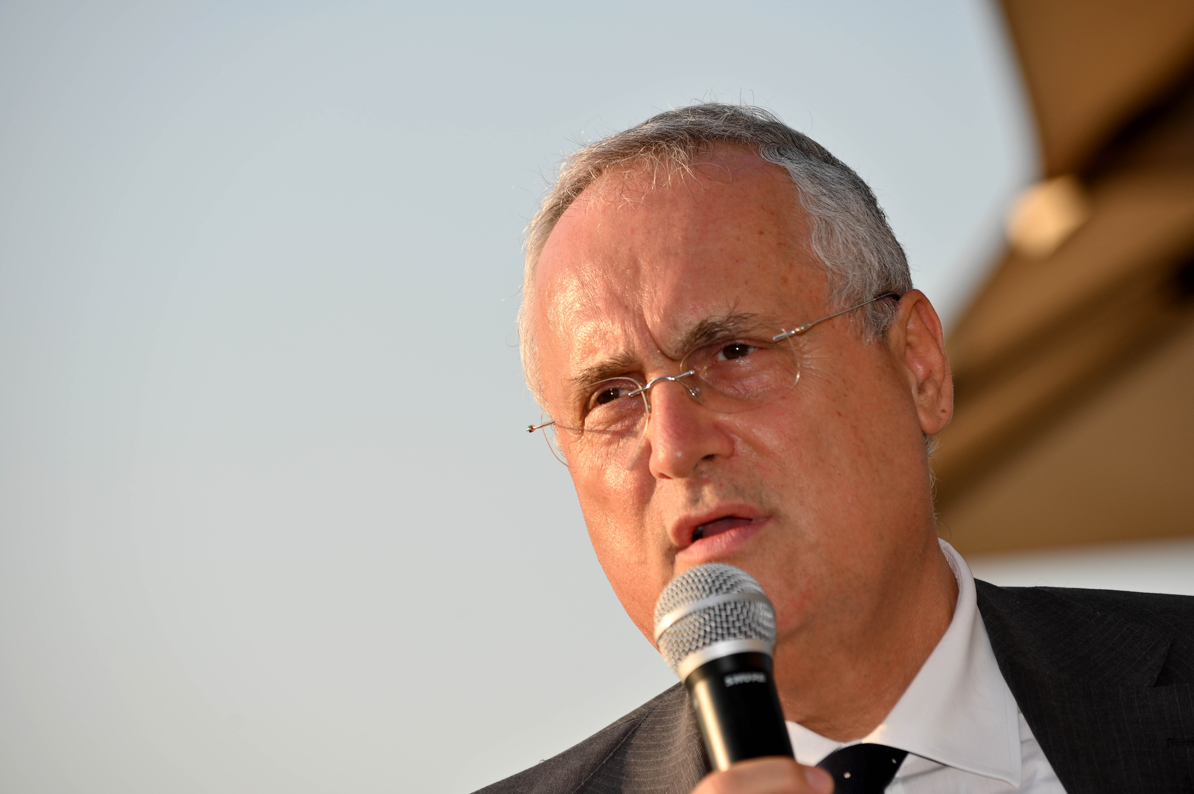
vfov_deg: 6.9
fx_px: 6629
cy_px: 397
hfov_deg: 10.3
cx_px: 597
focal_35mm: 200
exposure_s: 1/640
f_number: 7.1
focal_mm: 200
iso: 160
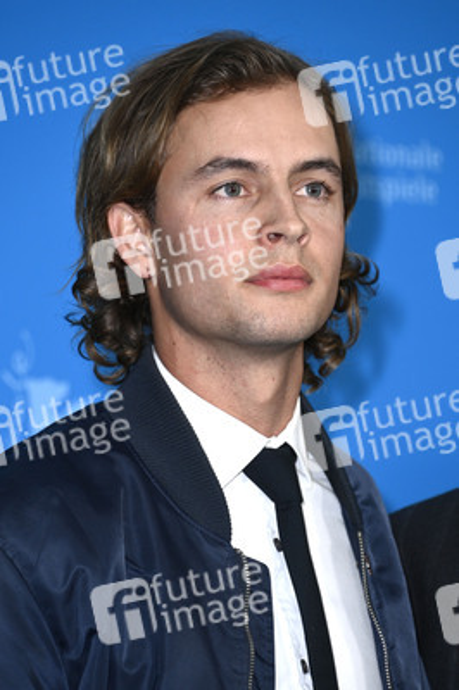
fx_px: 5747
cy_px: 345
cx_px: 230
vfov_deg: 6.9
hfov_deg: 4.6
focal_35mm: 300
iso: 1000
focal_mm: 300
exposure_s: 1/250
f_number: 5.6
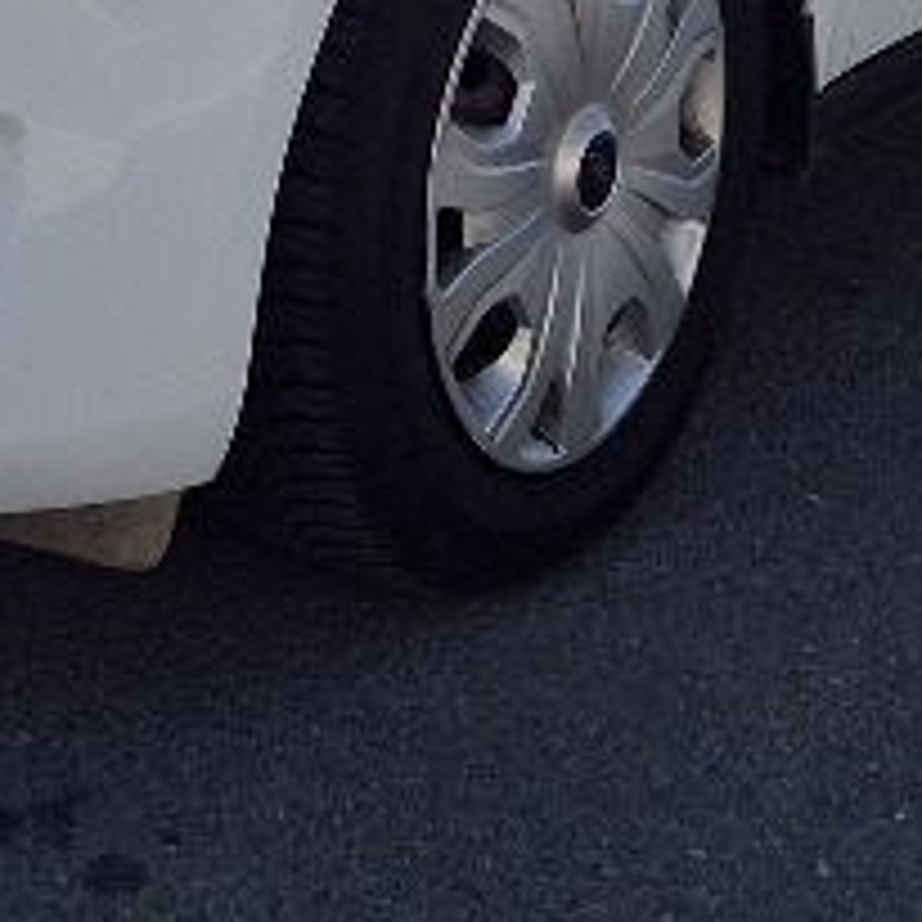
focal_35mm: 127
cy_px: -693
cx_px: -364
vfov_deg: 12.6
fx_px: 3827
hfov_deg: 13.1
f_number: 1.8
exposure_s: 1/5424
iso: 80
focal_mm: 5.4
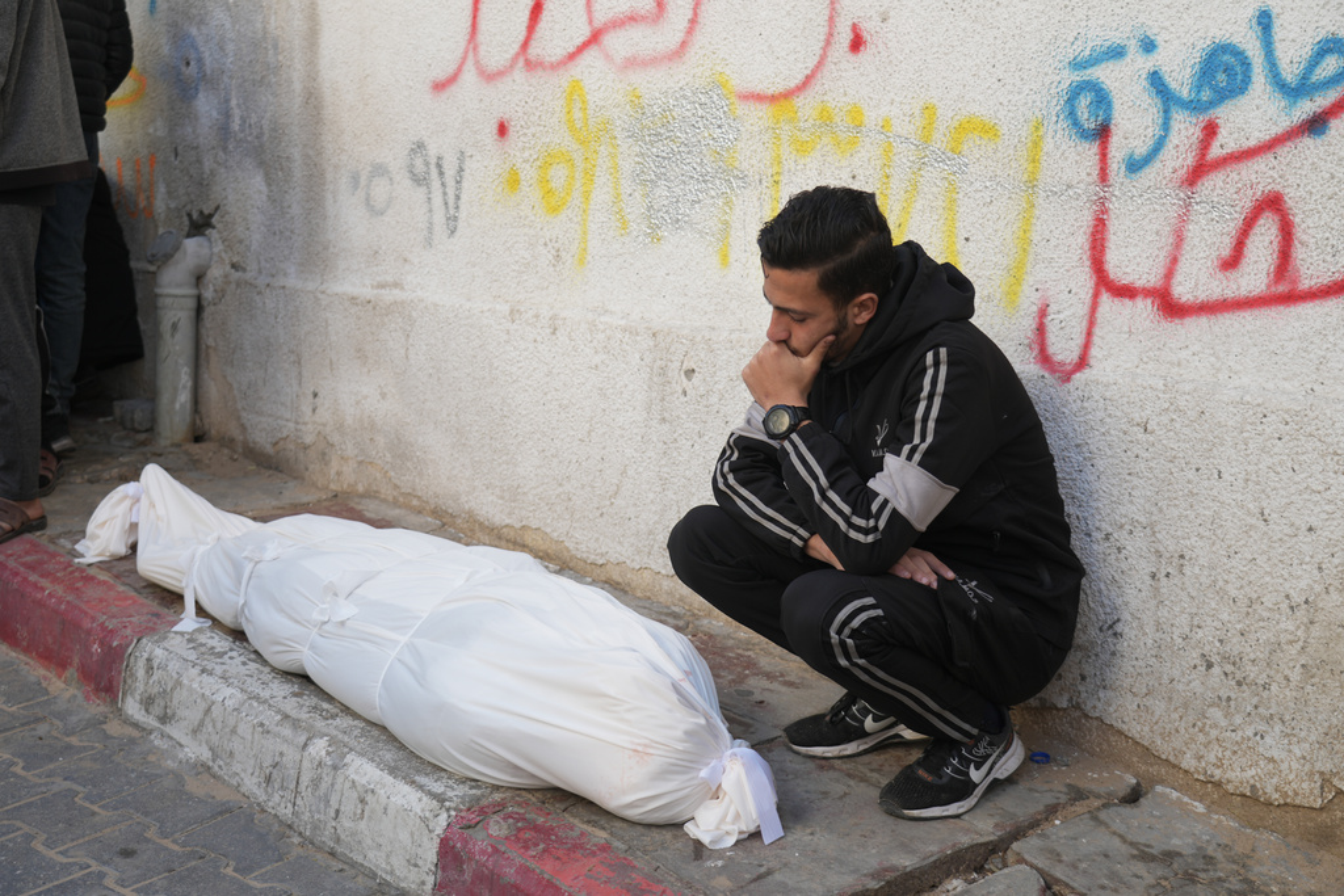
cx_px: 672
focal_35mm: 44
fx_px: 1643
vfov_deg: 30.5
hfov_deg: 44.5
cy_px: 448
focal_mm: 44
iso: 200
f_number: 4
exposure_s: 1/320
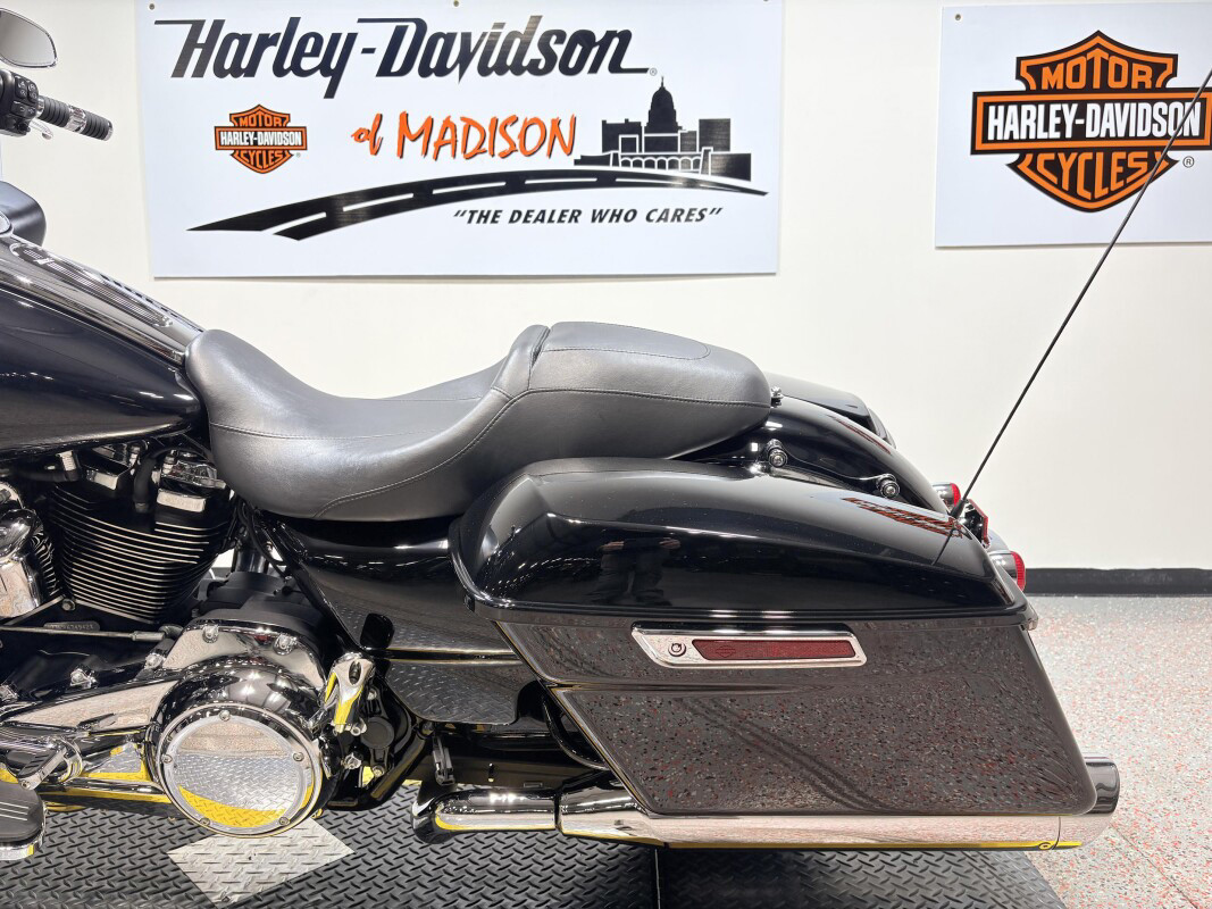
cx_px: 606
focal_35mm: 26
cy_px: 454
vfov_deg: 53.1
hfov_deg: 67.3
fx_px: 910
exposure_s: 1/120
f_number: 1.6
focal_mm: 5.96
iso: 50
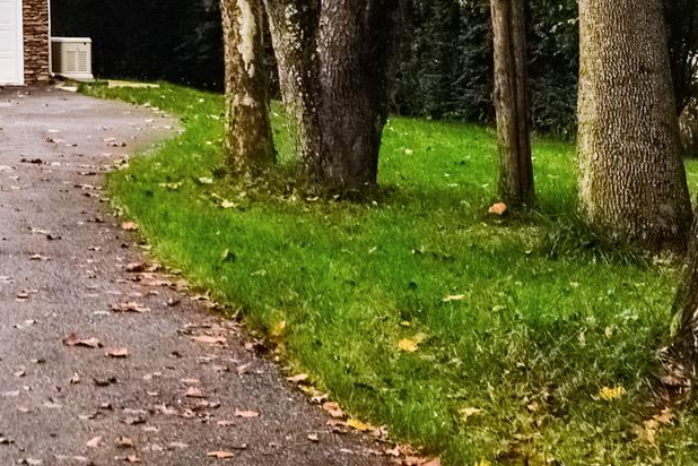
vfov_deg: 12.4
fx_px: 2055
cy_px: -188
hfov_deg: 17.5
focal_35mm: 106
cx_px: -311
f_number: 7.1
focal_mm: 32
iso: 100
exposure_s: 1/200
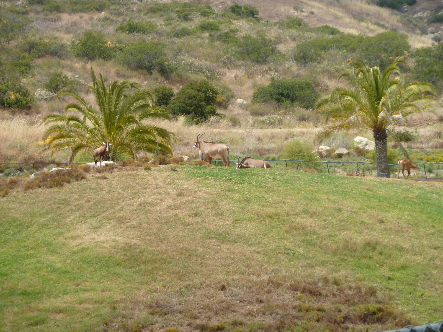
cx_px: 222
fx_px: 2508
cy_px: 166
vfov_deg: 7.6
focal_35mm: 196
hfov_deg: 10.1
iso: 100
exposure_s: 1/640
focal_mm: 32.1
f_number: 4.5
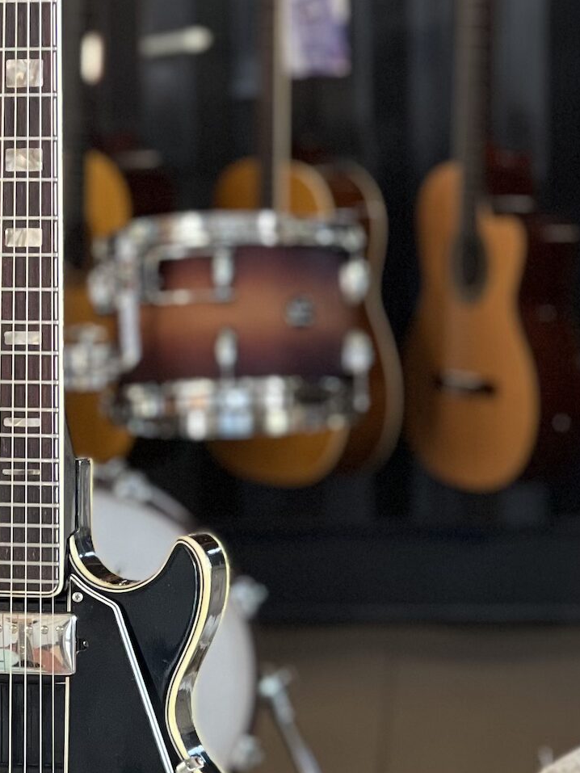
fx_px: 4601
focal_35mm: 206
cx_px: 41
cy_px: 412
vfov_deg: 9.6
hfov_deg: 7.2
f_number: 2.8
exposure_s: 1/40
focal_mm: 9
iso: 200
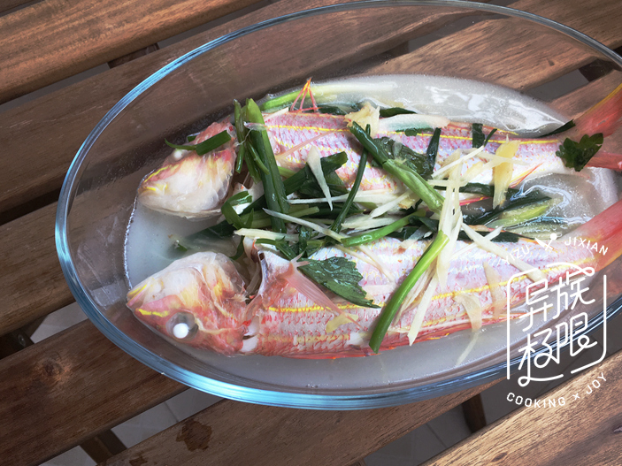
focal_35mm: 33
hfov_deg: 55.2
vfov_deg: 42.9
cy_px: 228
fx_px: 593
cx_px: 353
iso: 32
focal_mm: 4.15
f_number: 2.2
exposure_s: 1/100
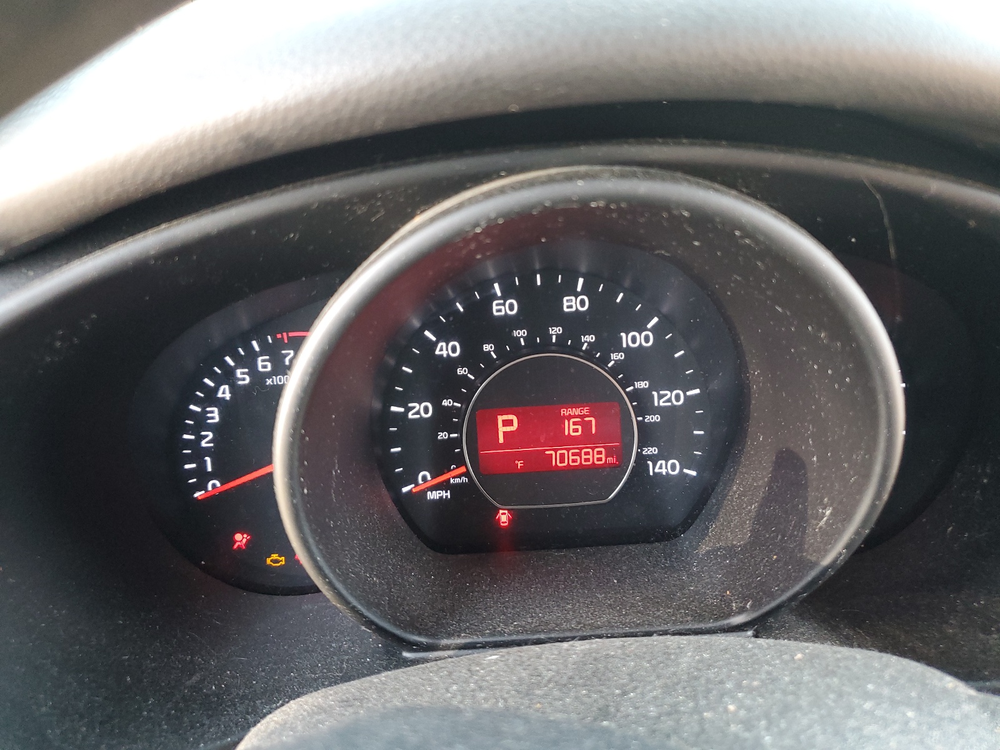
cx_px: 500
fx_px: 751
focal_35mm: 26
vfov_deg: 53.1
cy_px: 375
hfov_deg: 67.3
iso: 142
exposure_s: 1/60.2
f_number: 1.5
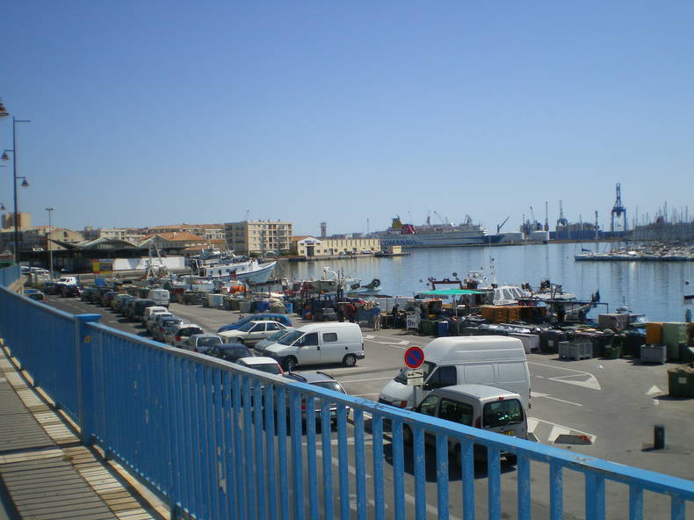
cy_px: 260
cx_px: 347
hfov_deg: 49.0
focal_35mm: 38
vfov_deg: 37.7
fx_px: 762
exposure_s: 1/800
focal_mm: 6.3
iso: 80
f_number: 4.6
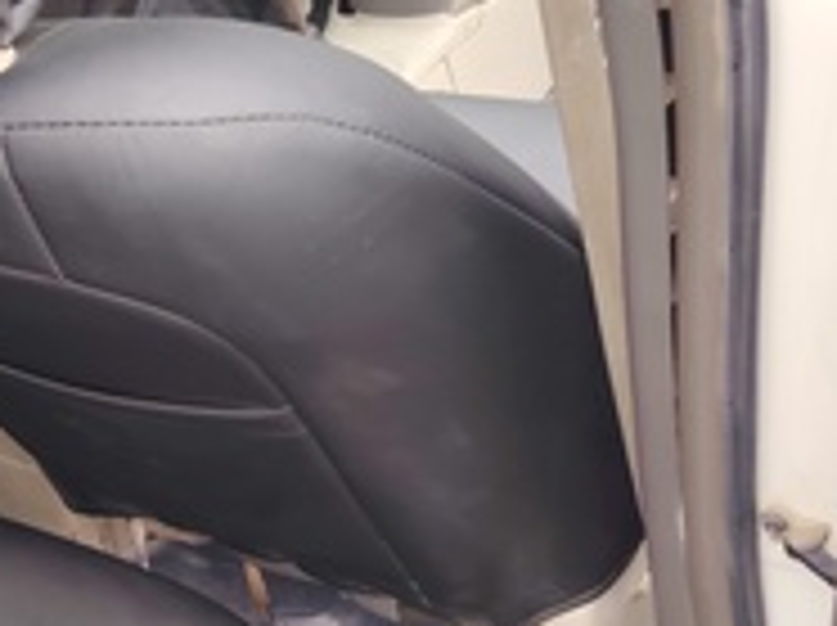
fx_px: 1425
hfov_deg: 28.3
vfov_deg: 24.6
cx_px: -182
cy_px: 448
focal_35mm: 59
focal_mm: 5.25
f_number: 1.75
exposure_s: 1/100
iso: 170
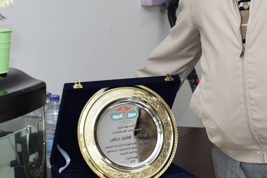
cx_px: 169
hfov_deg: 20.8
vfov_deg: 13.7
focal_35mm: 98
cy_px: -7
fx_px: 727
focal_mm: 26
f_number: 3.8
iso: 320
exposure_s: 1/160
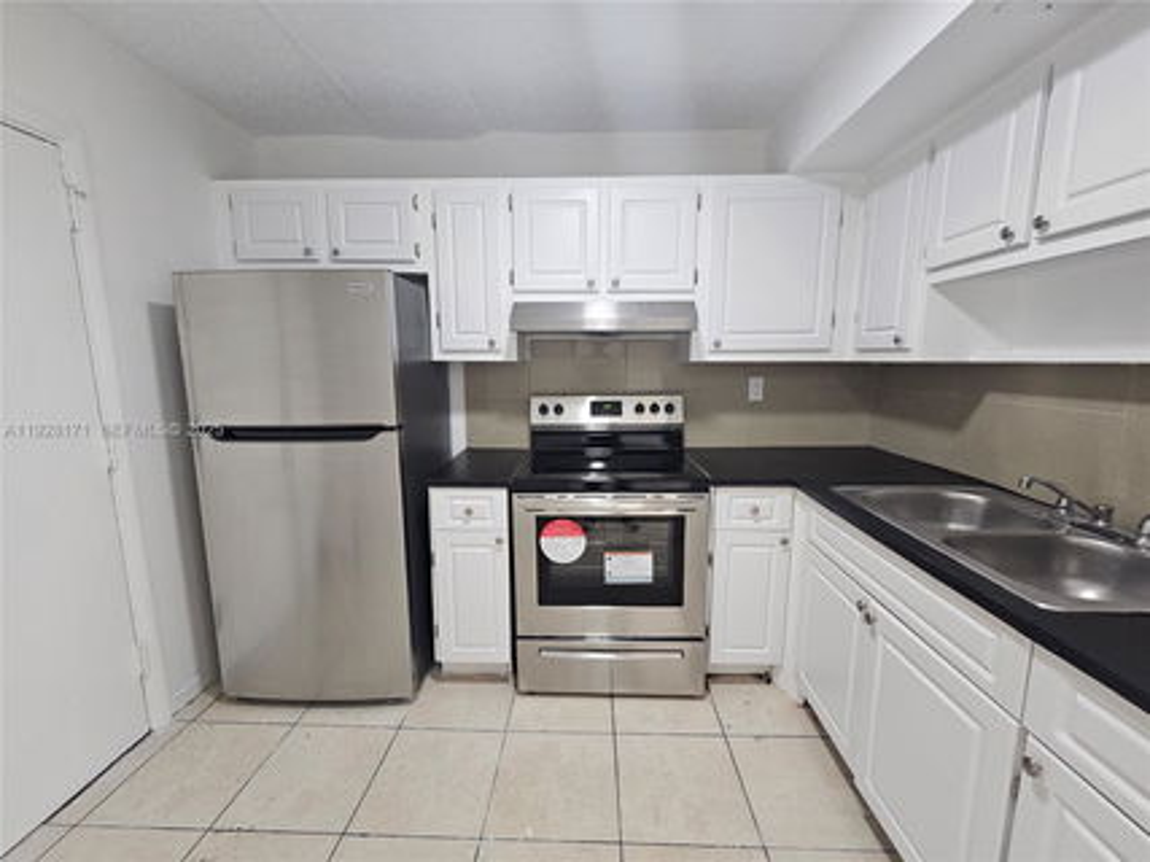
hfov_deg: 106.2
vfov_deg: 89.9
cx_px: 575
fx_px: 432
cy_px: 431
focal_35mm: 13
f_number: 2.2
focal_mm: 2.2
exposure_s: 1/60
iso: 320
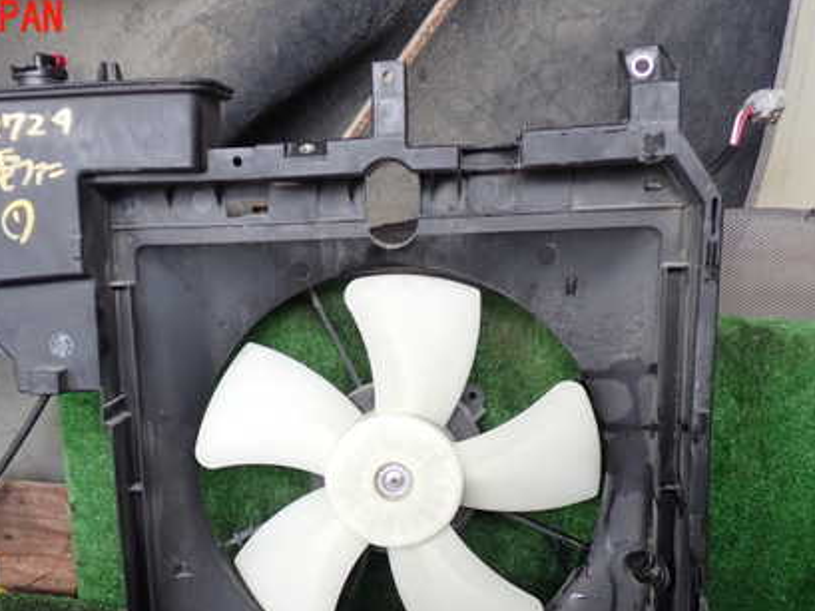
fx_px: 1036
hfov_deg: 42.6
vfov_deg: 32.4
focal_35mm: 44
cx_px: 299
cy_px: 442
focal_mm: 5.4
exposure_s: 1/100
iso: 100
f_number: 2.3
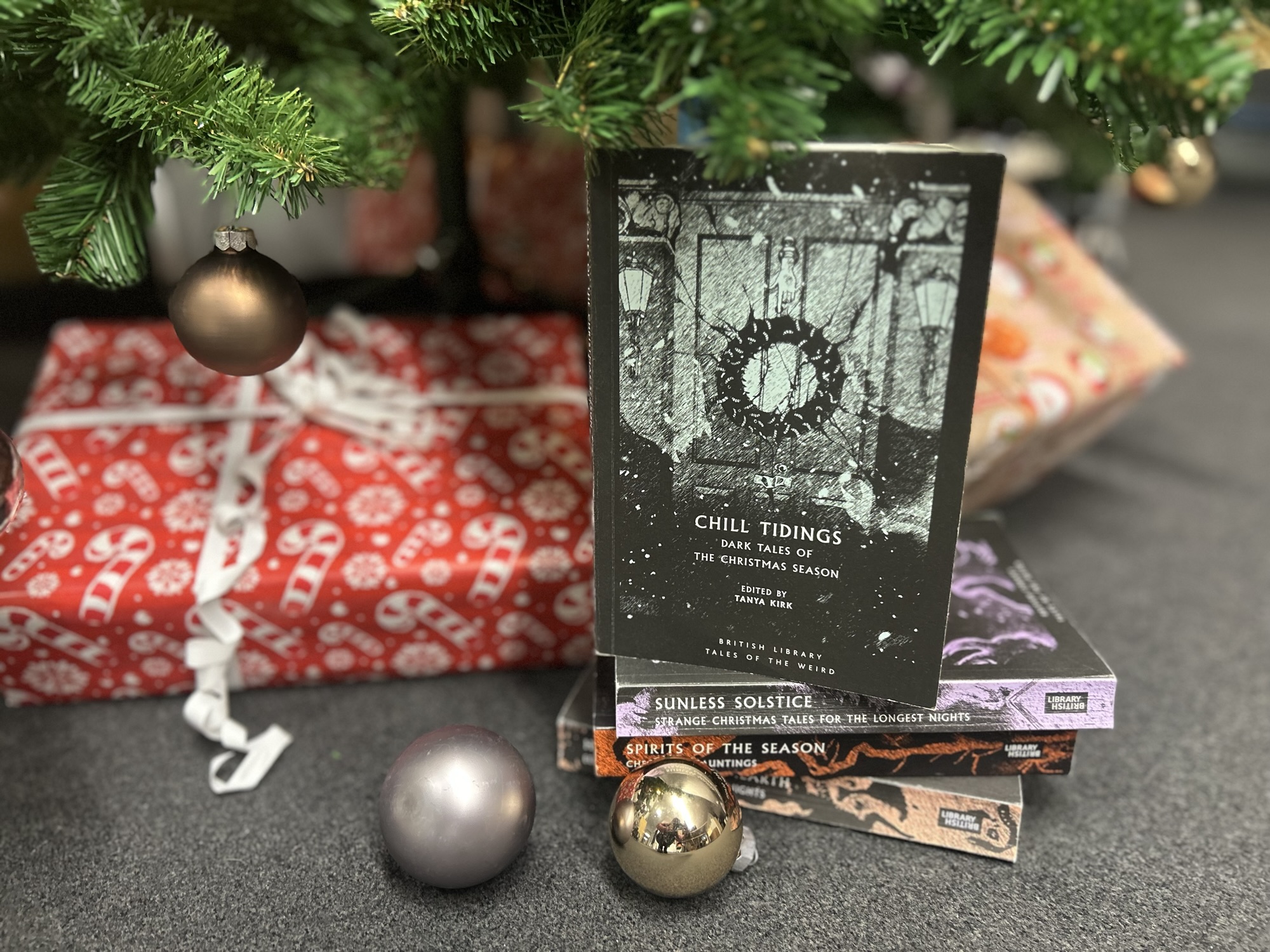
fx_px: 954
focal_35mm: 26
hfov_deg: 67.3
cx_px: 635
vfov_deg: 53.1
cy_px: 476
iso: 400
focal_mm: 5.7
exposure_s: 1/50
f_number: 1.5
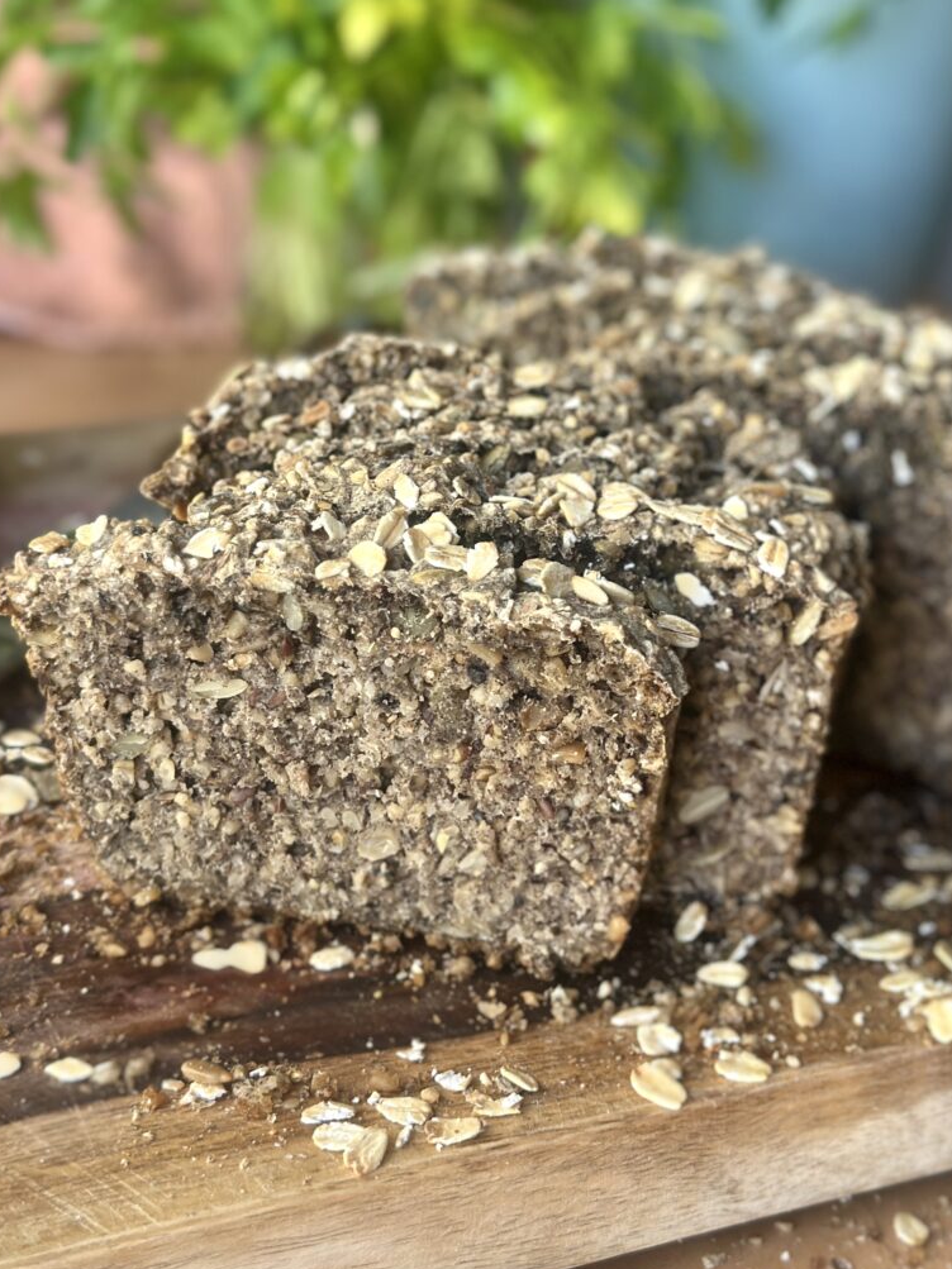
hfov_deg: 29.7
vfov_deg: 38.9
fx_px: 1797
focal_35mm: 49
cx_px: 475
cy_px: 638
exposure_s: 1/60
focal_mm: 6.86
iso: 125
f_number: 1.78
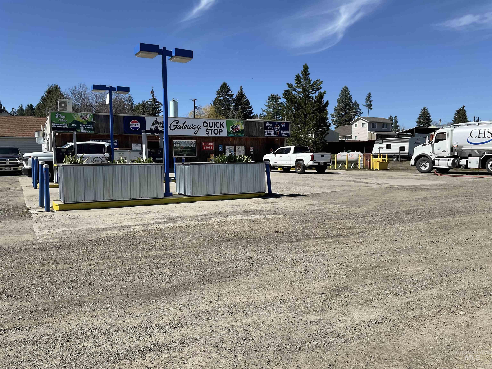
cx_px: 246
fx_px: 412
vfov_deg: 48.2
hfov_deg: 61.7
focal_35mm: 29
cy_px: 184
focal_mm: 3
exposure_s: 1/2141
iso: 16
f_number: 1.8
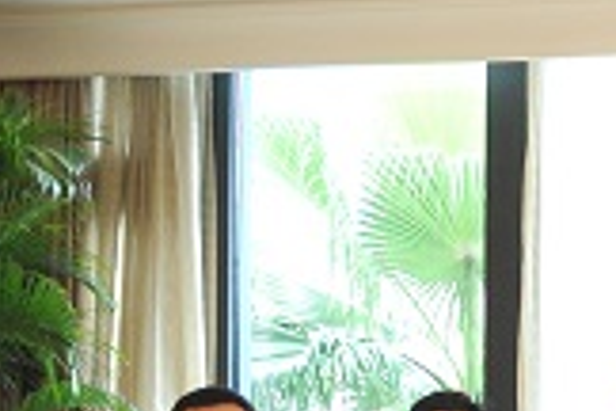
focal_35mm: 126
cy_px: 466
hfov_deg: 12.3
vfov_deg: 10.7
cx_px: 1551
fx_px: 2156
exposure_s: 1/125
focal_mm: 24
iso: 1600
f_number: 2.8
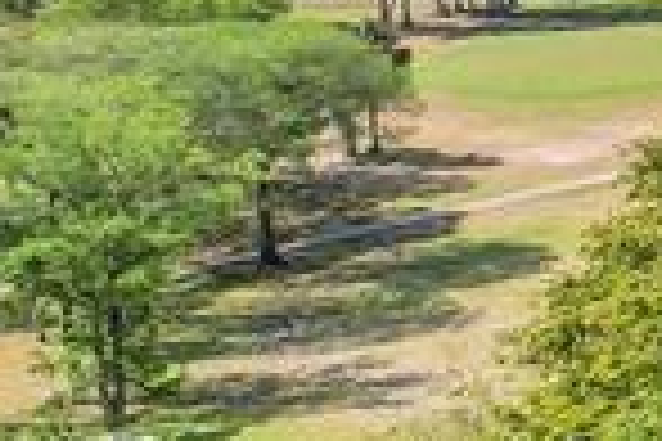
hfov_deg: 12.5
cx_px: 1693
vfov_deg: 11.2
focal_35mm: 120
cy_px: -56
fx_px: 2206
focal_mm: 8.38
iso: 100
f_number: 2.8
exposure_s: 1/1600
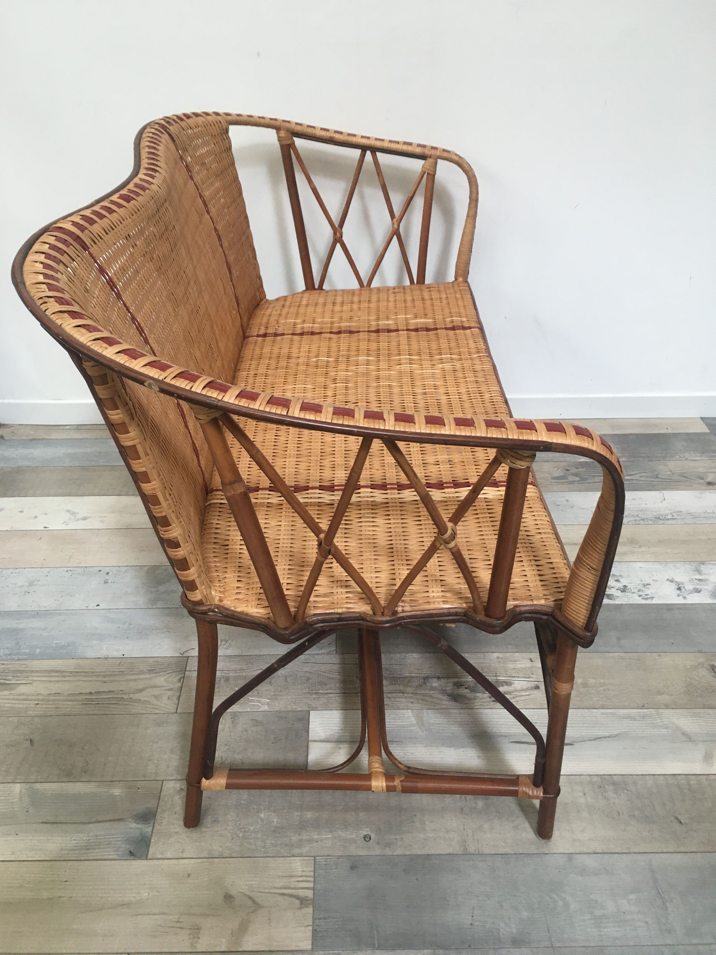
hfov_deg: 48.2
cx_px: 358
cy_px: 478
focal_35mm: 29
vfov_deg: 61.7
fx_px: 800
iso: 64
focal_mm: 4.15
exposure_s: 1/33
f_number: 2.2
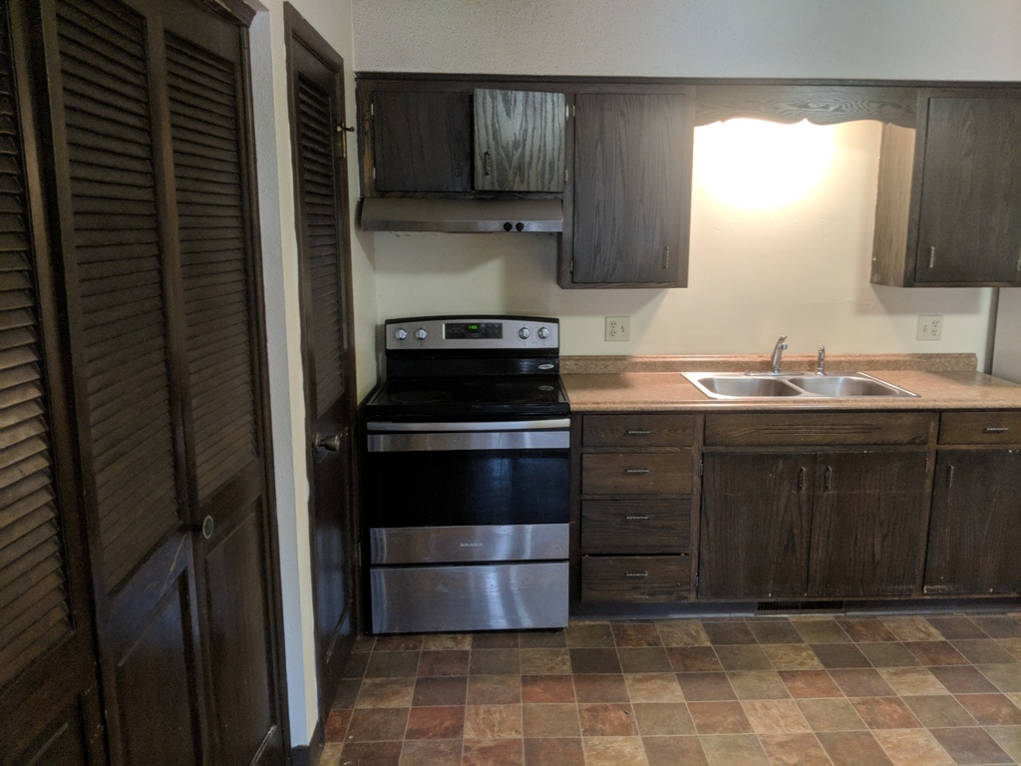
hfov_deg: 65.3
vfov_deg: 51.4
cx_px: 510
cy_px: 383
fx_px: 796
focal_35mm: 27
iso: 332
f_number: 1.8
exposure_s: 1/60
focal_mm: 4.44
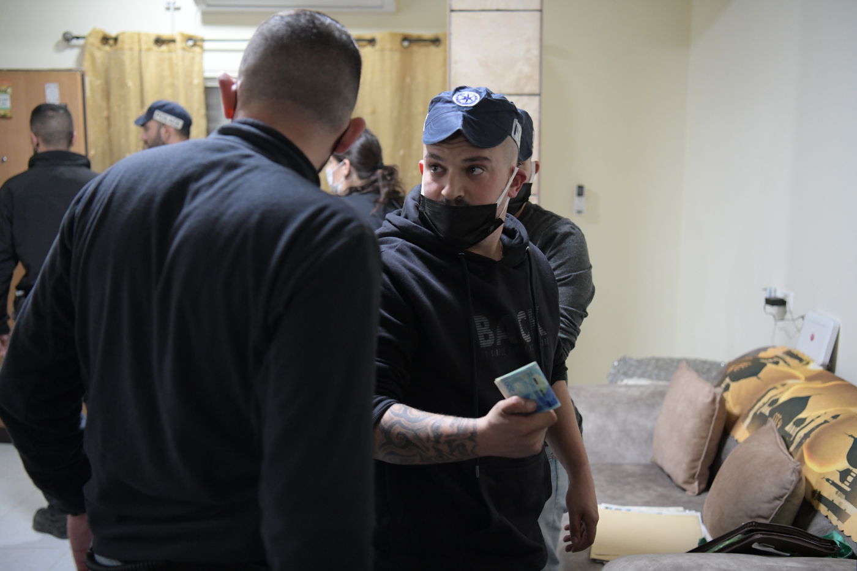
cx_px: 428
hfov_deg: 46.4
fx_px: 1000
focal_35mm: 42
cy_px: 286
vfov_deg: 31.9
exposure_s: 1/125
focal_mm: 42
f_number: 3.2
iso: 4000
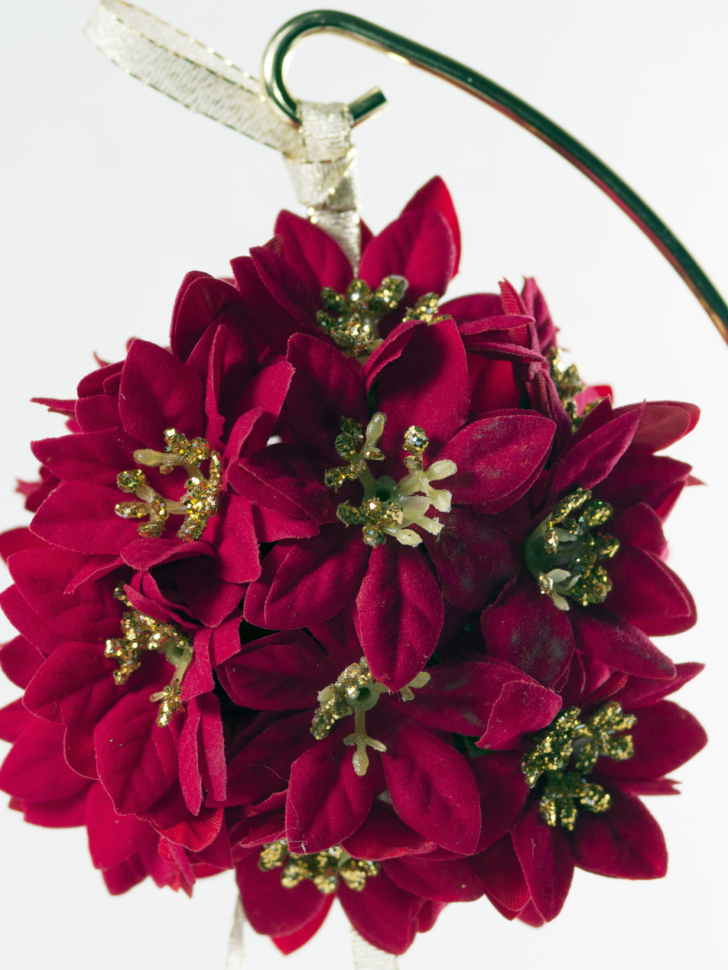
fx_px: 6413
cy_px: 485
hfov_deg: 6.5
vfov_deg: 8.7
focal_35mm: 229
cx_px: 189
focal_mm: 105
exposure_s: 1/250
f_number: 5.6
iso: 200
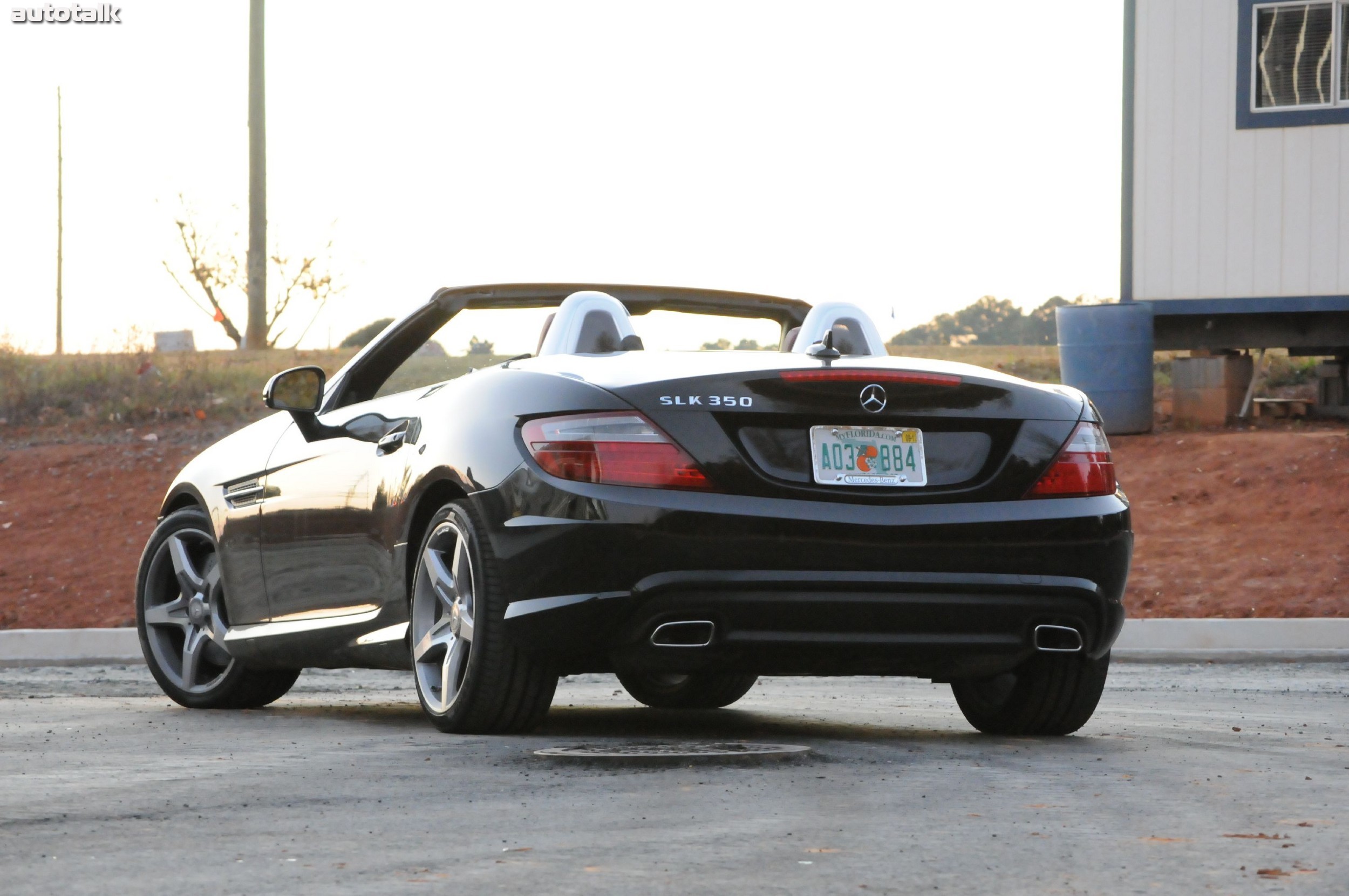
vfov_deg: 9.9
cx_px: 674
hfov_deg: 14.9
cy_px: 448
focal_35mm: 138
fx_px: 5165
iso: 3200
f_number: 9
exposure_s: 1/30
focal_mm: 92
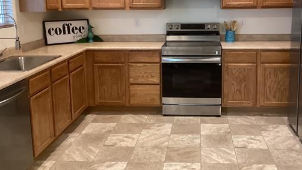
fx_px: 345
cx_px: 180
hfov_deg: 47.1
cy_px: 55
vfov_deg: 27.6
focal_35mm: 43
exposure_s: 1/40
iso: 320
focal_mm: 3.3
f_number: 2.4
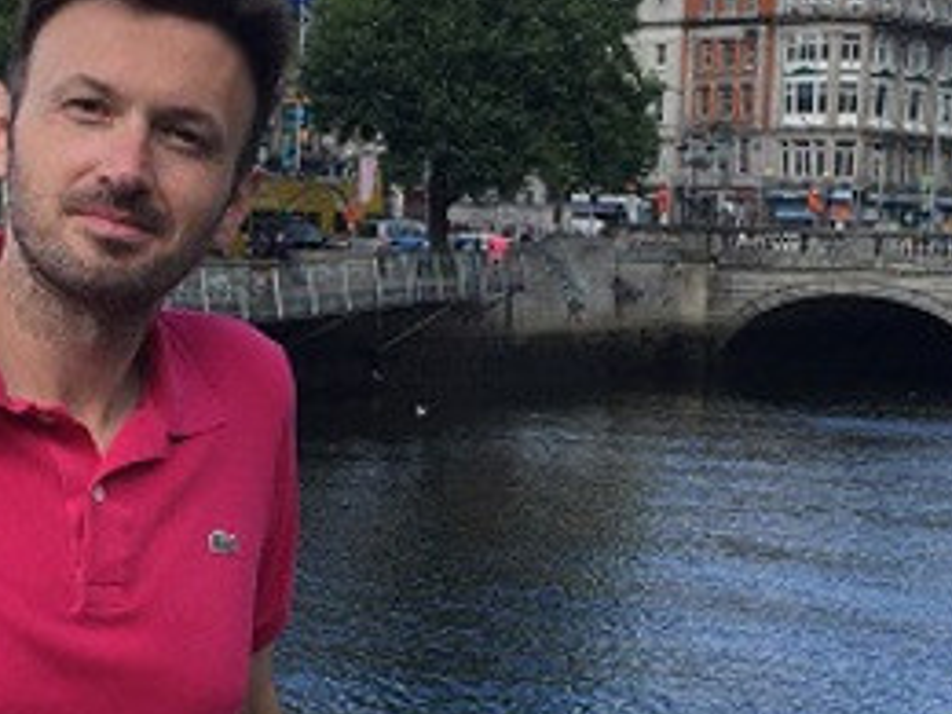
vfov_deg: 17.1
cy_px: 449
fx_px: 2365
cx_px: 362
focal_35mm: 86
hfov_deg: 22.7
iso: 32
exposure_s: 1/1068
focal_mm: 4.15
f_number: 2.2
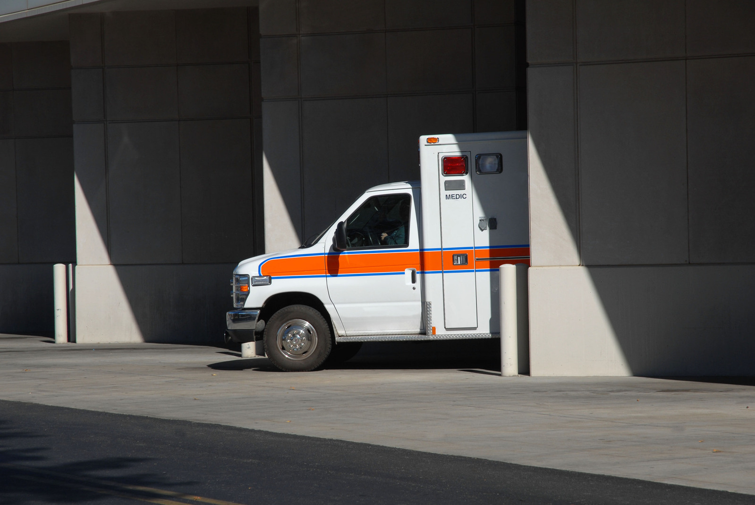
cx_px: 378
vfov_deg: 10.8
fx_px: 2678
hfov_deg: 16.0
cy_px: 252
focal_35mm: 128
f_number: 10
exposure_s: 1/350
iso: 100
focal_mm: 85
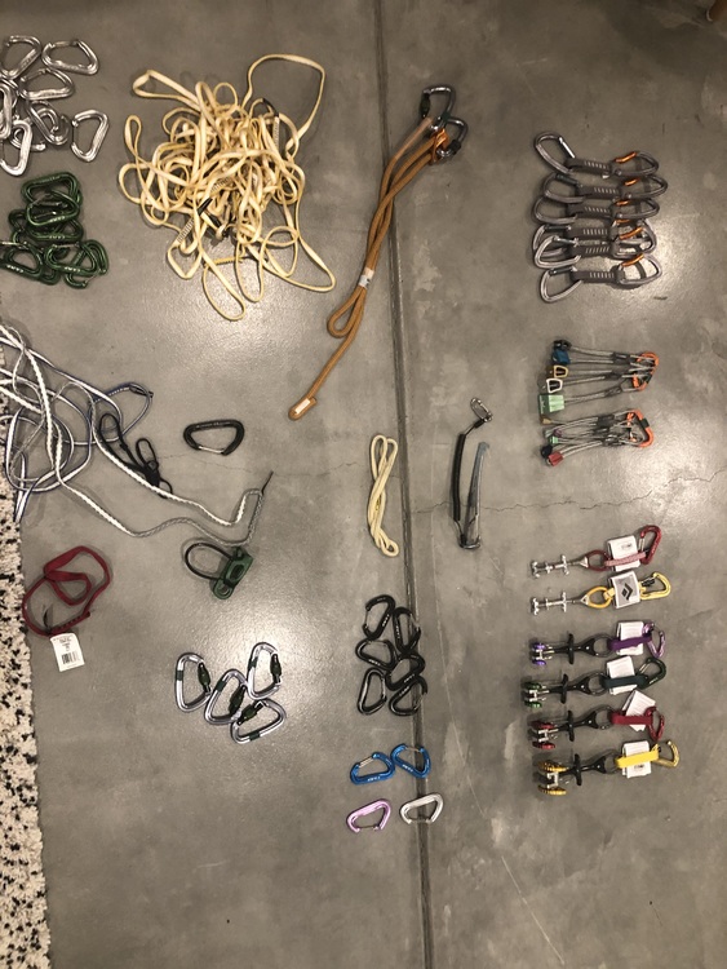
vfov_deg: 63.4
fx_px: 784
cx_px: 364
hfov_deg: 49.8
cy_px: 484
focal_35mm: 28
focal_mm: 4
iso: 64
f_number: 1.8
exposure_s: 1/15
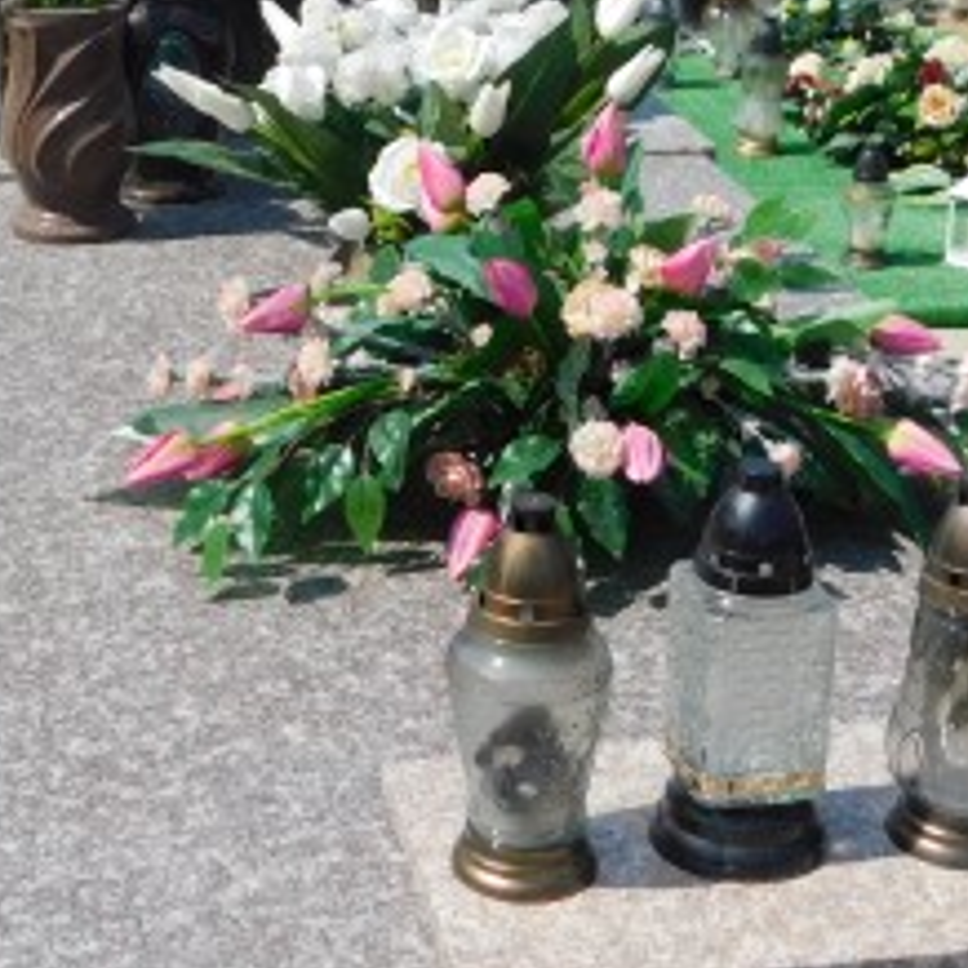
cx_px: 431
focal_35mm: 78
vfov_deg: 21.8
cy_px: 124
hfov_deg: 22.2
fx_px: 2468
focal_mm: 5.3
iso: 125
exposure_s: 1/500
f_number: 6.4
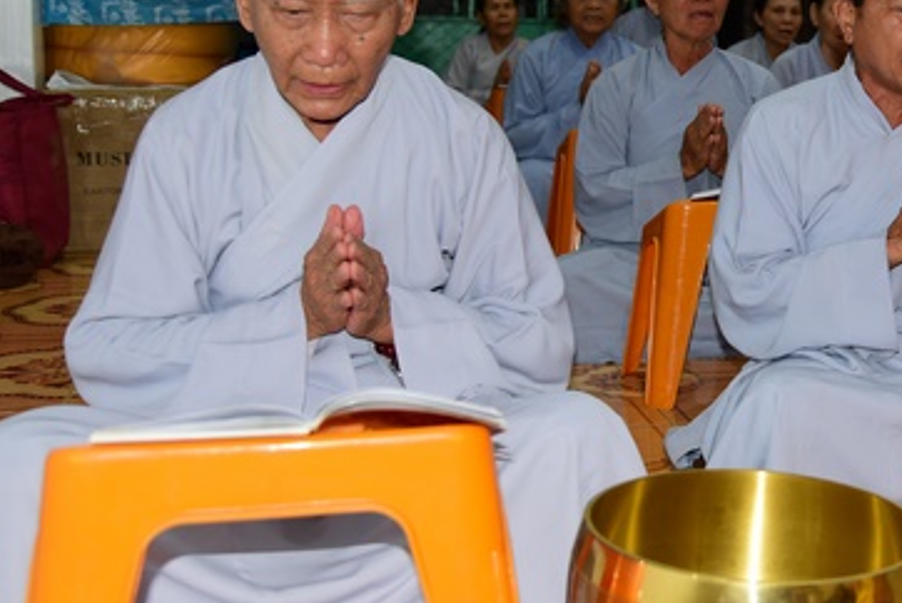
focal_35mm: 61
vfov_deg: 22.1
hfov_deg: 31.4
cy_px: 167
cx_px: 805
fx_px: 1530
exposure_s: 1/60
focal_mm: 34
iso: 320
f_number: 4
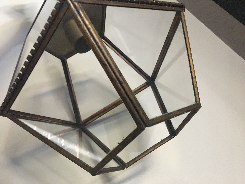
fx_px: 205
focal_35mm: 29
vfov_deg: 48.2
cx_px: 122
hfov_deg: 61.7
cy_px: 92
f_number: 2.2
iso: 160
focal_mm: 4.15
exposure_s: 1/8
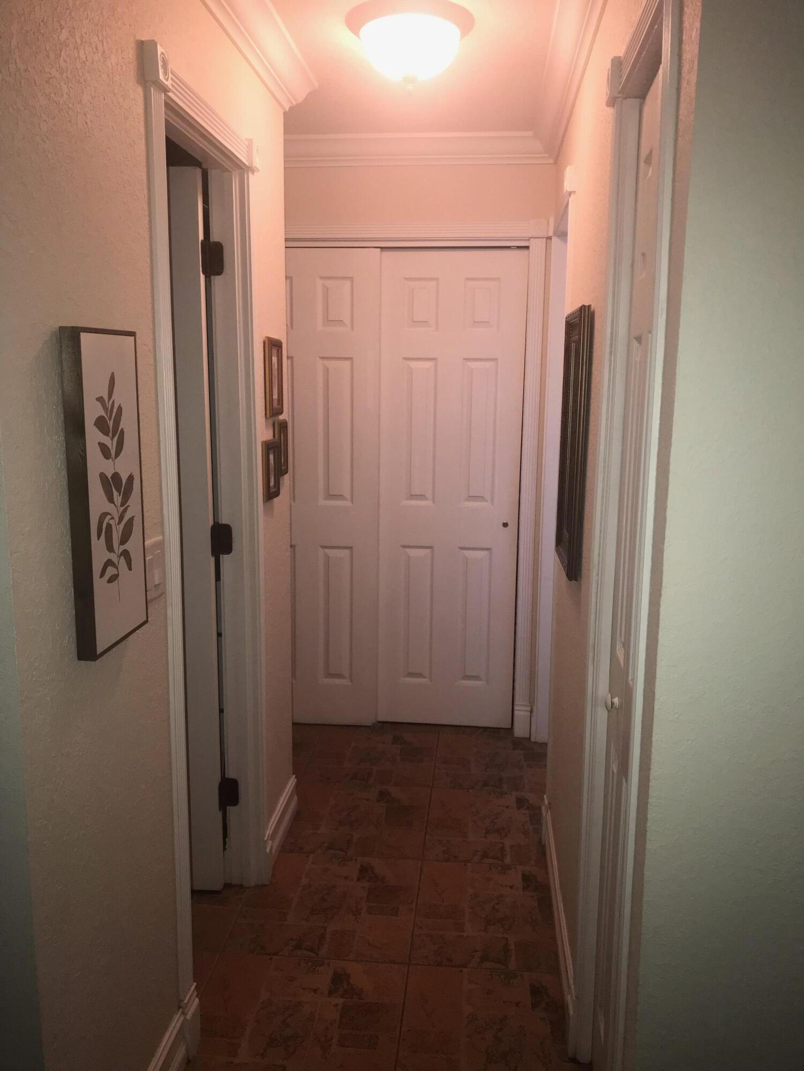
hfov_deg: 49.7
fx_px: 867
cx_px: 402
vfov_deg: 63.4
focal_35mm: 28
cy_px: 536
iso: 32
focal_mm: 3.99
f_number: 1.8
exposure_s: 1/30
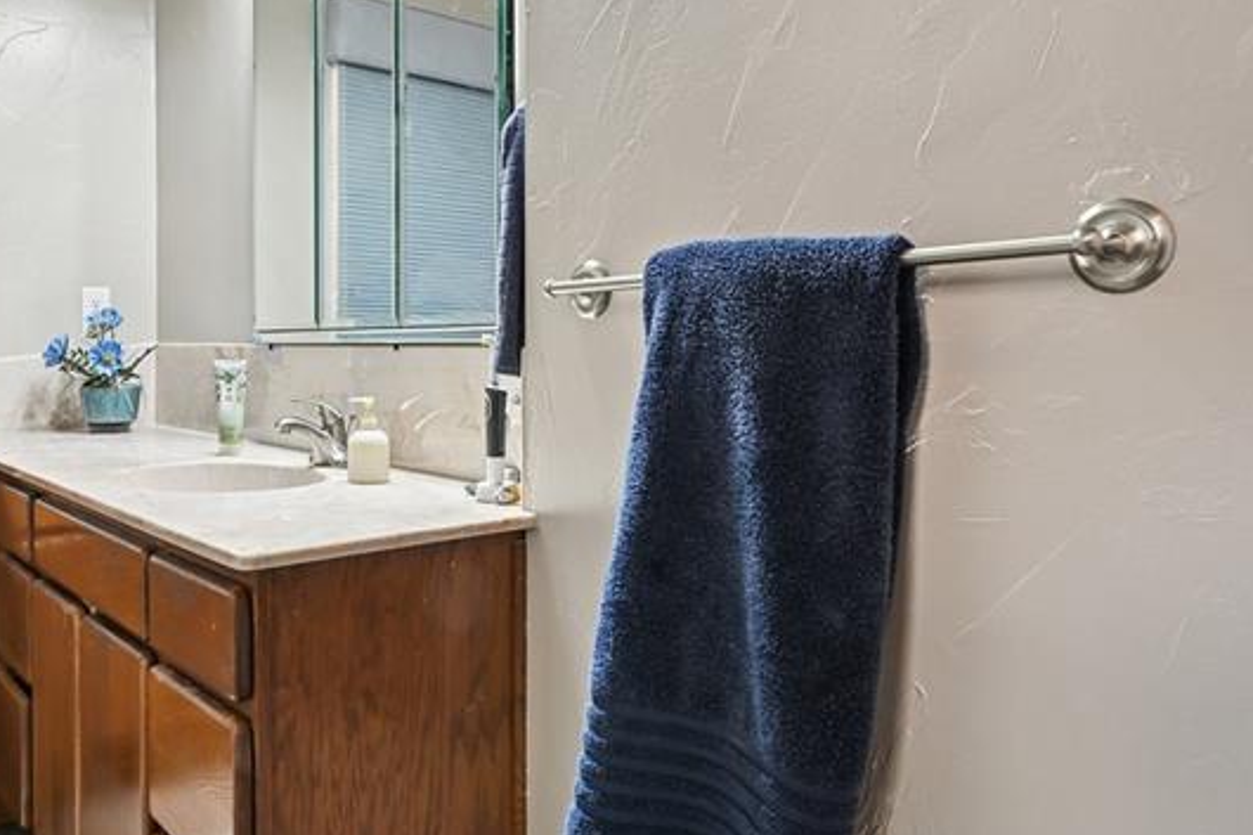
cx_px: 461
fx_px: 1009
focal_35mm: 29
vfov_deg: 44.8
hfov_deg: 62.7
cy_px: 345
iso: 800
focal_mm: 15
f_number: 11
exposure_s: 1/2.5
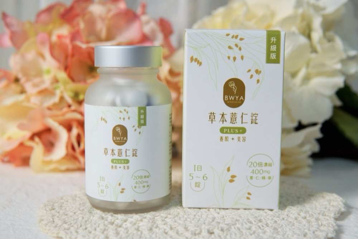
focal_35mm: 45
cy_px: 120
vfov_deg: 29.9
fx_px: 448
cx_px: 179
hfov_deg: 43.6
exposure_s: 1/60
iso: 160
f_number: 4
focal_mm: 30
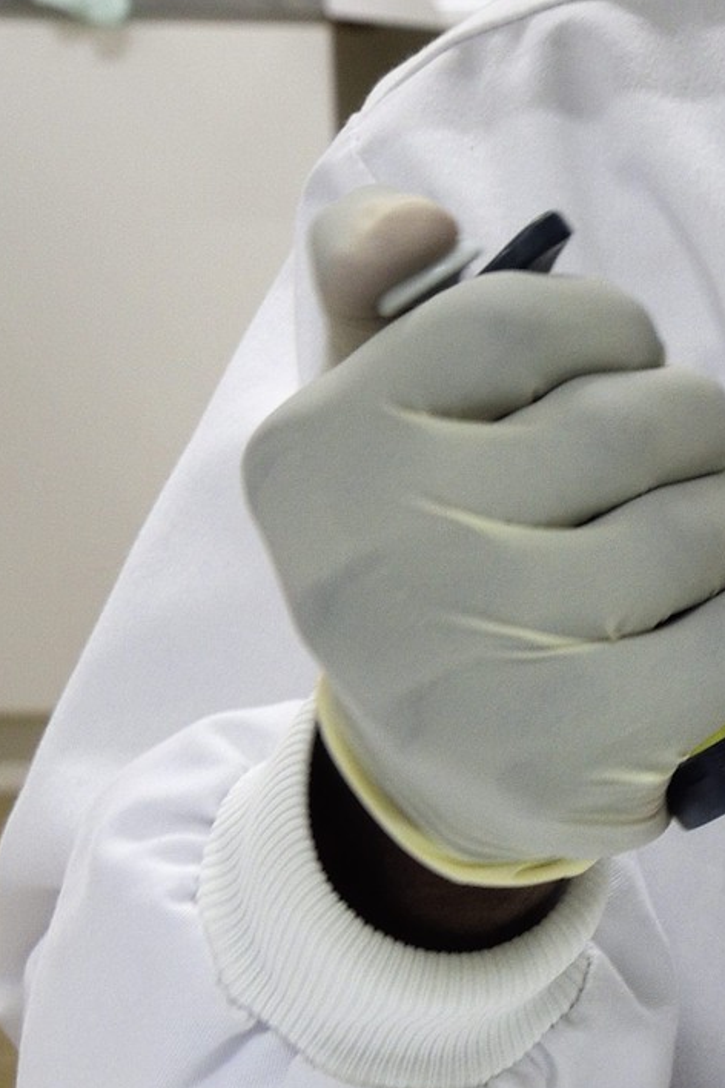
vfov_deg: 16.7
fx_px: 3685
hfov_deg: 10.7
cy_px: 736
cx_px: 1223
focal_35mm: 122
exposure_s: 1/10
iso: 800
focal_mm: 36
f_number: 9
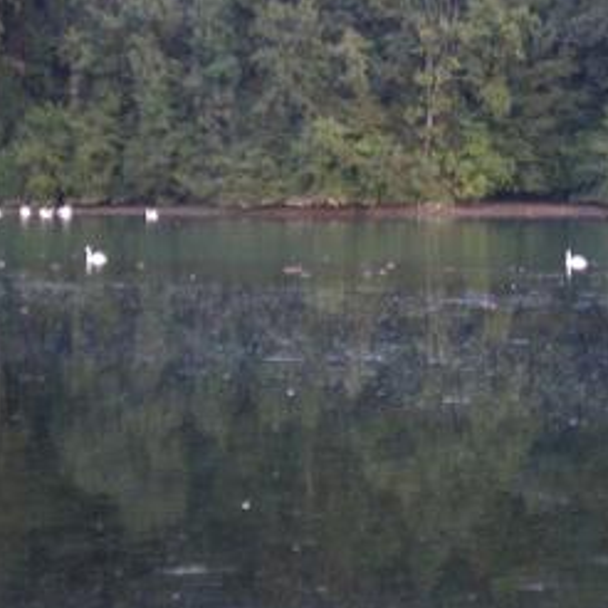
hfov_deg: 13.5
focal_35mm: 129
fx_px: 2563
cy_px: 210
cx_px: 440
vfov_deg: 13.5
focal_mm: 11.3
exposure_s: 1/4
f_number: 4.4
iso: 400
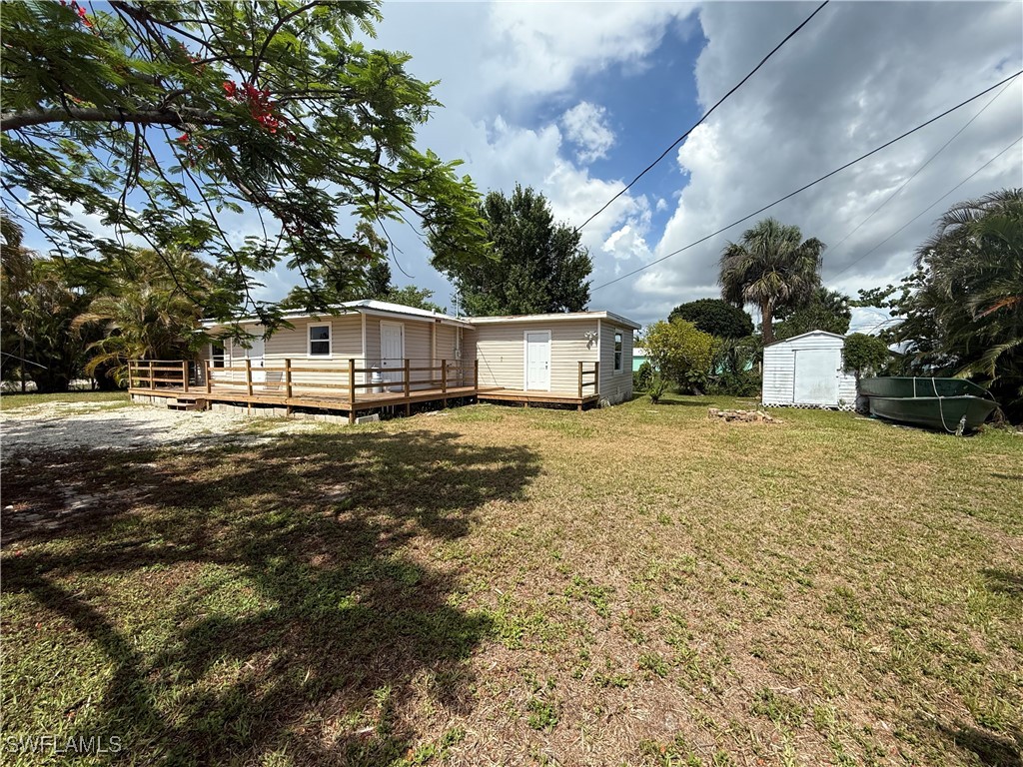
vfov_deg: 85.7
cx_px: 512
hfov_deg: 102.1
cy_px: 384
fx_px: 414
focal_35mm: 14
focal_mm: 2.22
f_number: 2.2
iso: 50
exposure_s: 1/2320
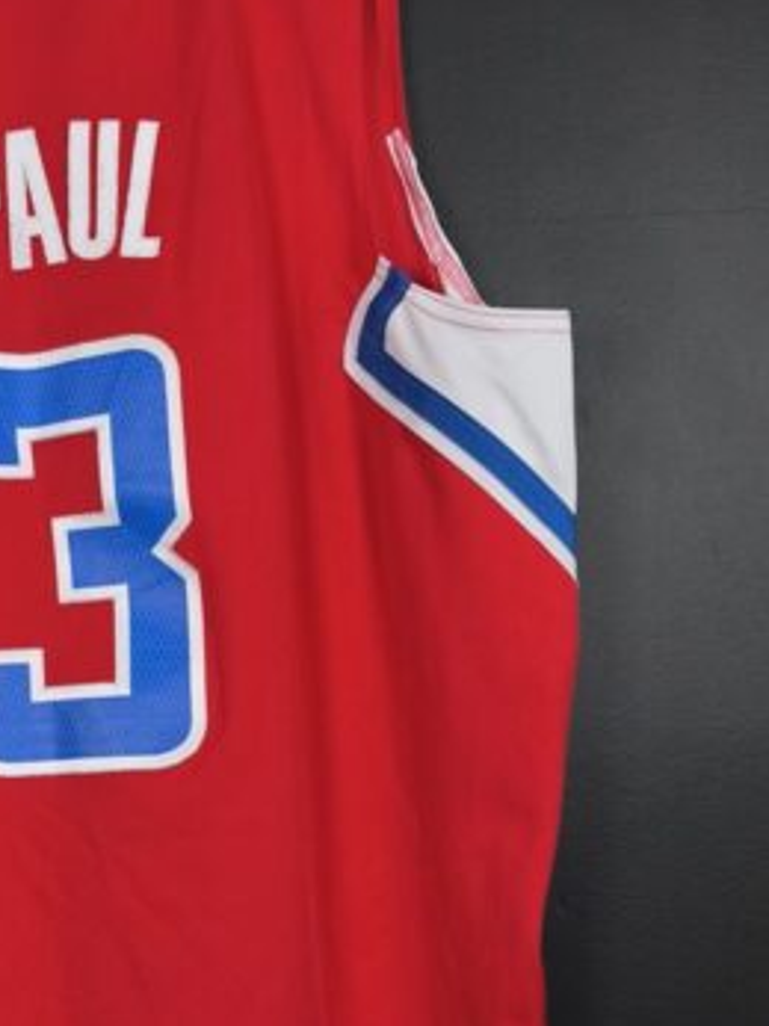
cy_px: 683
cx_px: 71
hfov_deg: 26.5
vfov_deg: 35.8
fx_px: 1571
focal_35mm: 53
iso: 400
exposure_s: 1/160
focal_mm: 6.57
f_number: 1.6
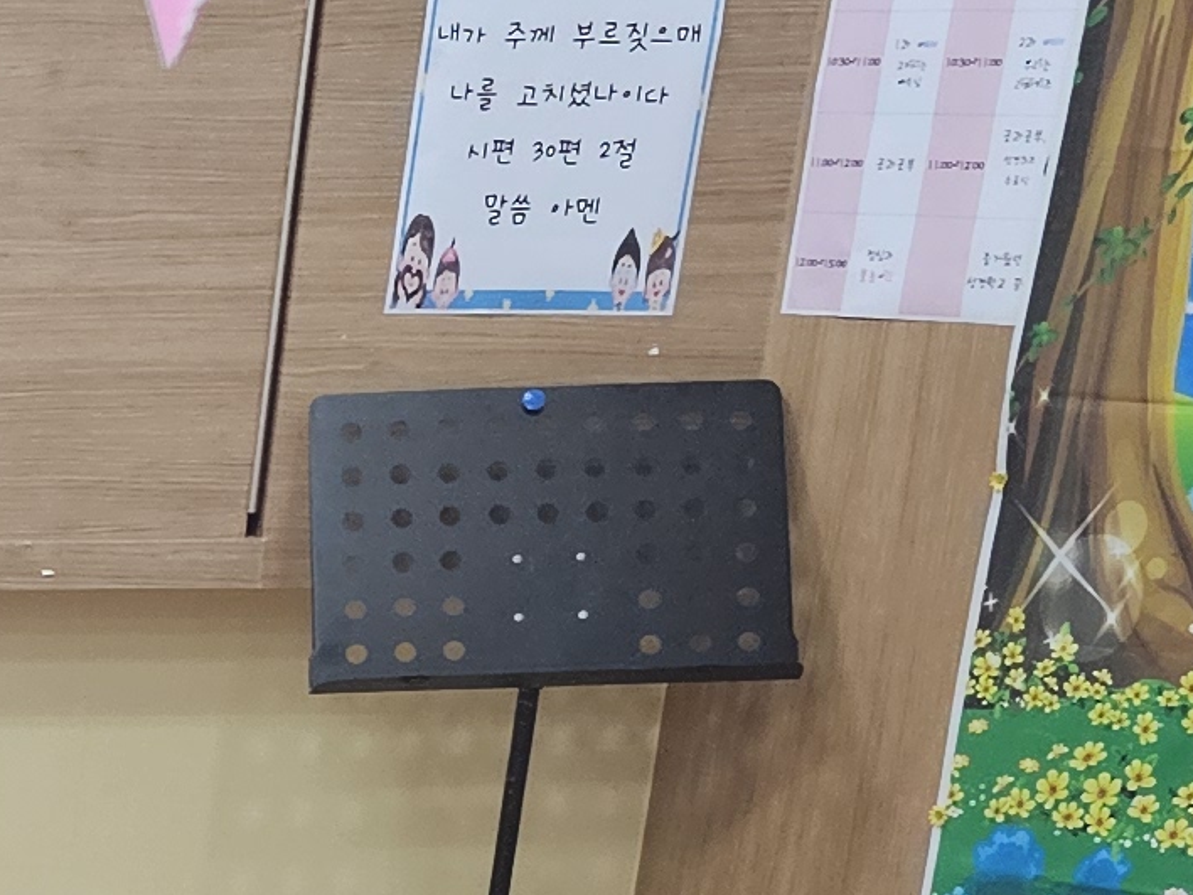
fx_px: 4480
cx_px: -1019
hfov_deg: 13.5
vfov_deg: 10.2
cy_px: 2014
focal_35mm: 130
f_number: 1.7
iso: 250
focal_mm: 6.3
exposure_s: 1/120
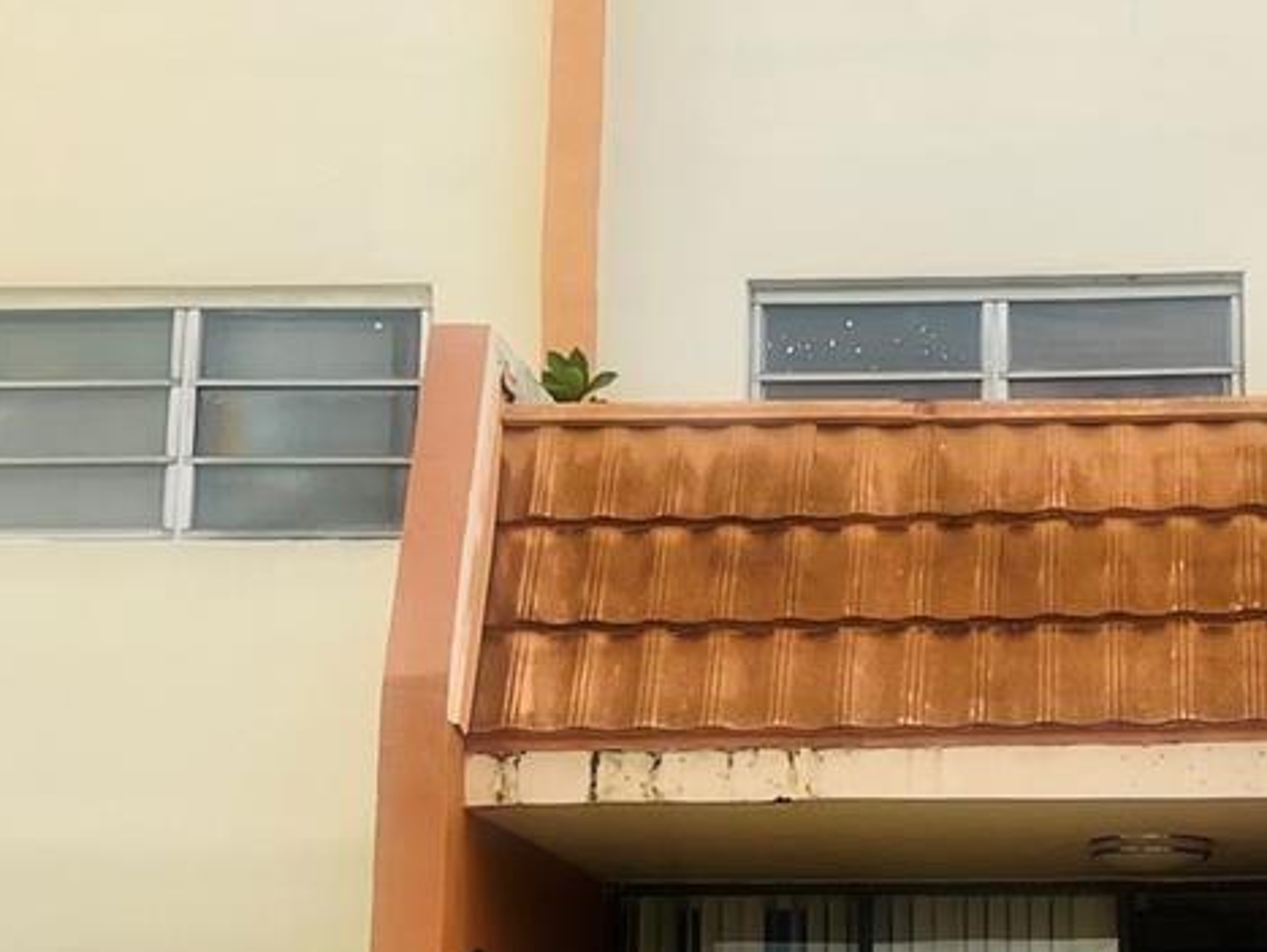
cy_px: 578
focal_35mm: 89
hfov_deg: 21.7
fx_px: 3260
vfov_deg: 16.6
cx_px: 990
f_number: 1.5
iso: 50
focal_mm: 5.7
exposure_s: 1/3704
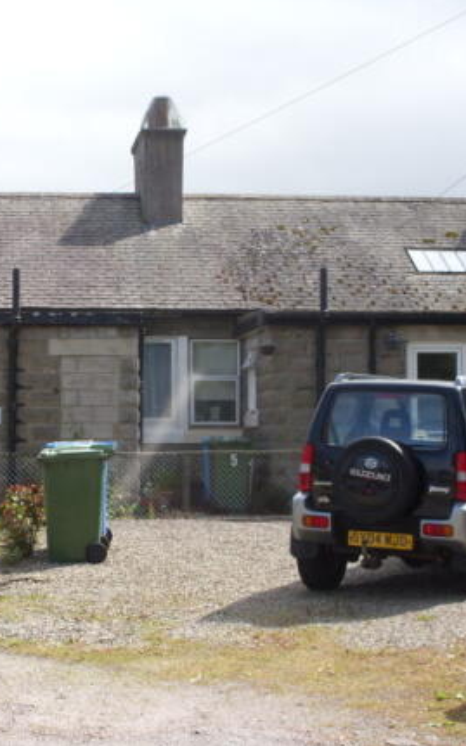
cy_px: 371
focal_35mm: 99
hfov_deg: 13.2
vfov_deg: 21.0
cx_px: 119
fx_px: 2014
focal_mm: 11.4
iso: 50
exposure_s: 1/201
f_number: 5.5
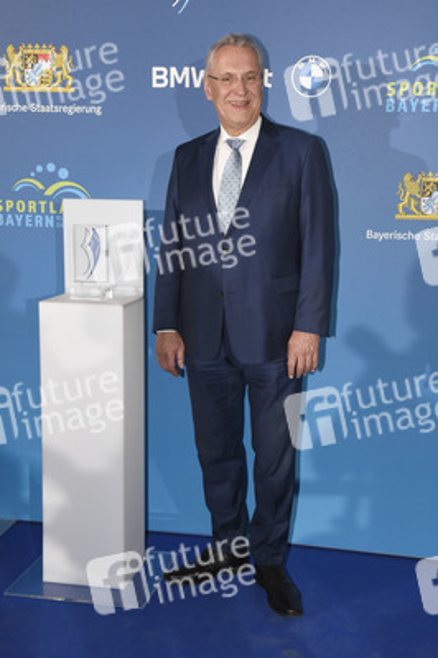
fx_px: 877
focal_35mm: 48
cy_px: 329
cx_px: 219
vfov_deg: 41.1
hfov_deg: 28.0
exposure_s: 1/80
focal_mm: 48
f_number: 6.3
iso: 2500
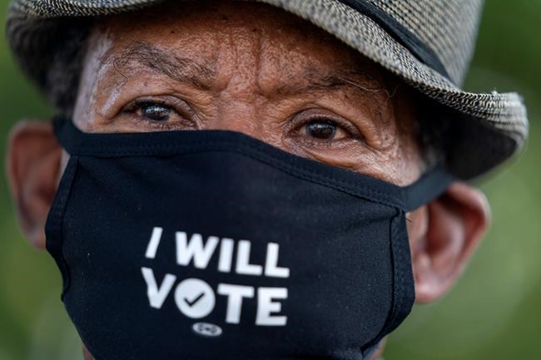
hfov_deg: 10.3
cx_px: 270
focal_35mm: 200
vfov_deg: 6.9
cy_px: 180
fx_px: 3005
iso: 250
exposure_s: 1/640
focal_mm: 200
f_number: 2.8
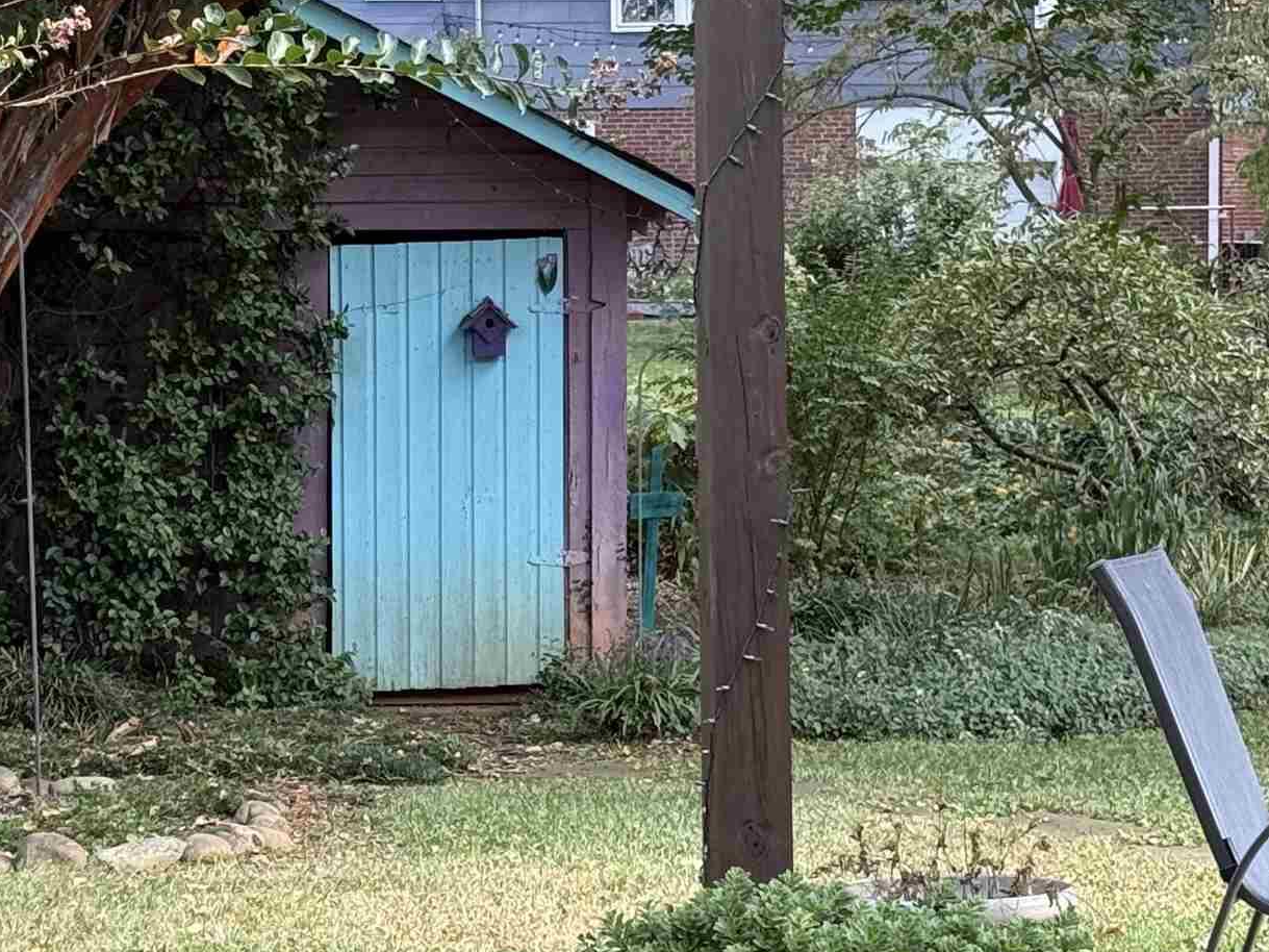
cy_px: 544
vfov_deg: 12.2
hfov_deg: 16.2
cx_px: 327
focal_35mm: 121
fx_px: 4435
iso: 64
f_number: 1.78
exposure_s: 1/248
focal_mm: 6.76
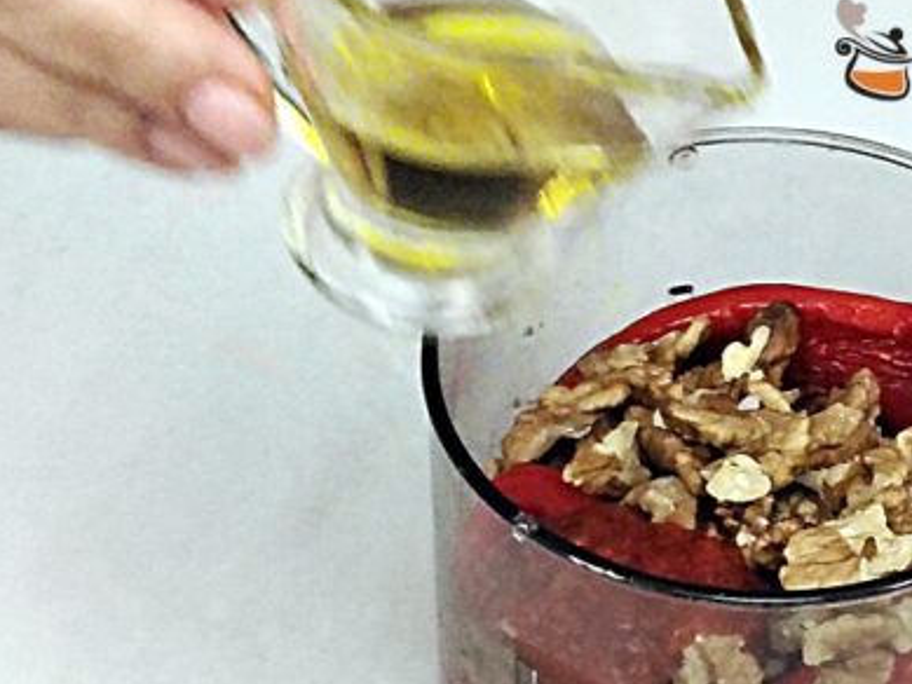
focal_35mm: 223
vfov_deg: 6.7
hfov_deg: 8.8
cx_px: 797
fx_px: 5877
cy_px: 399
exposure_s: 1/50
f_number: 1.75
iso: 284
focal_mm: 5.25
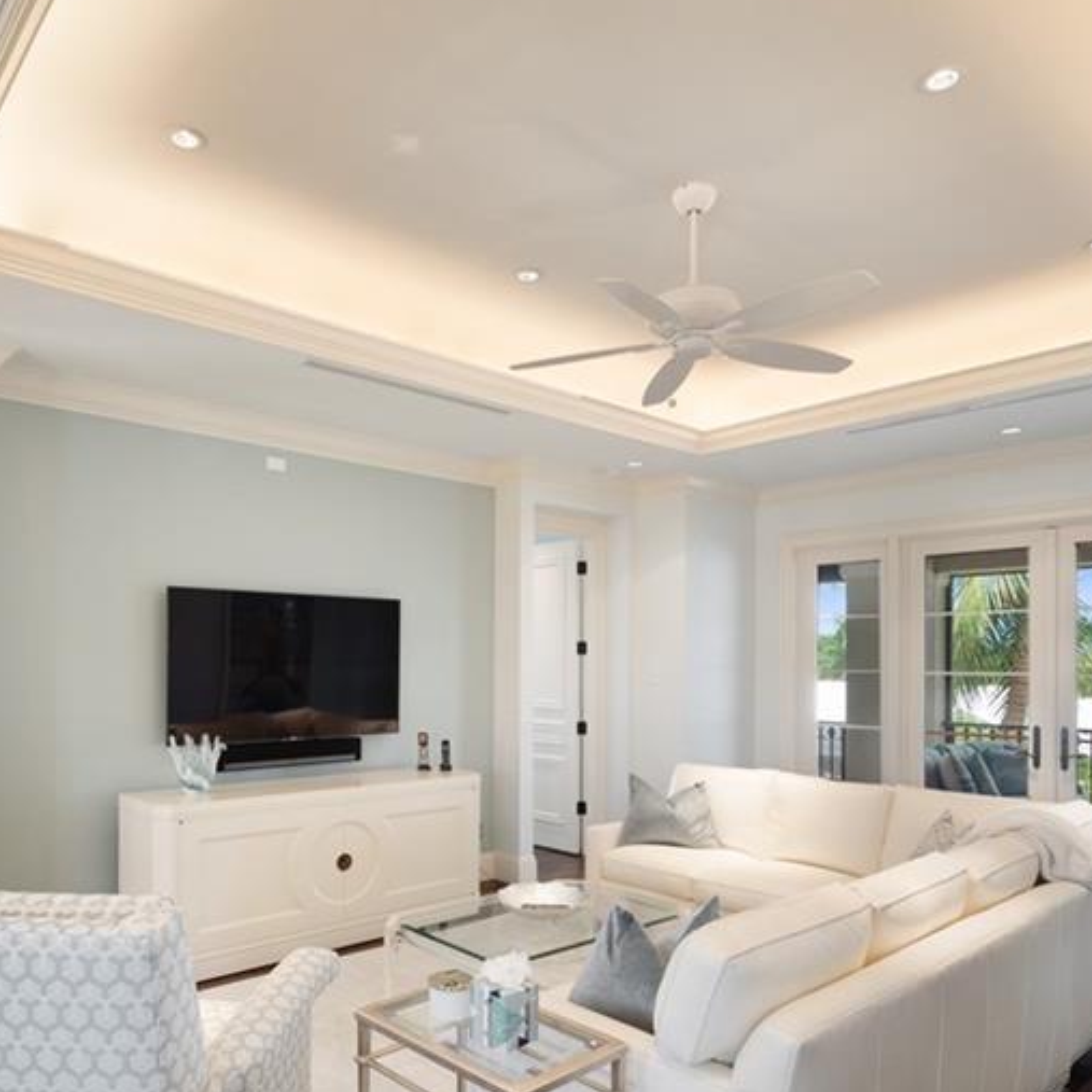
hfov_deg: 64.7
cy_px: 664
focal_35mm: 24
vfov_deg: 64.3
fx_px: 857
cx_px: 470
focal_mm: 14
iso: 400
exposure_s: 1/5
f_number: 8
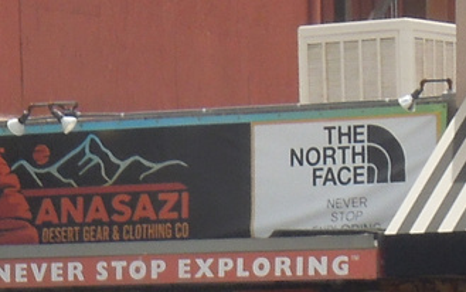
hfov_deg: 5.9
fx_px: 4524
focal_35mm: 356
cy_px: 578
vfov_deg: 3.7
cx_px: 45
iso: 100
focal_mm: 9.8
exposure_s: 1/250
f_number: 8.4
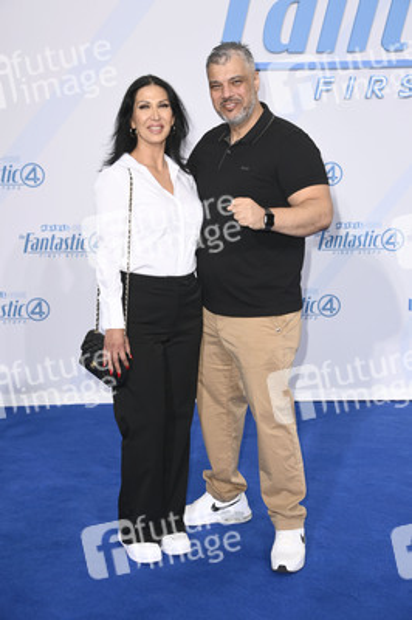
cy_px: 310
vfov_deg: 31.0
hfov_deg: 20.9
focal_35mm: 65
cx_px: 206
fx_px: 1118
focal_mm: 65
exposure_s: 1/250
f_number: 5.6
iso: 400
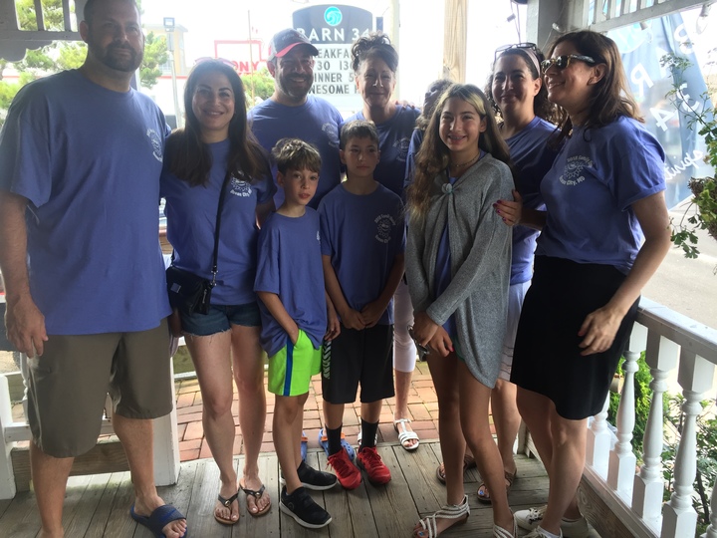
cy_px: 269
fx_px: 601
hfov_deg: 61.7
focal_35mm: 29
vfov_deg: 48.2
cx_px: 358
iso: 50
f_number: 2.2
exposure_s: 1/120
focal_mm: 4.15
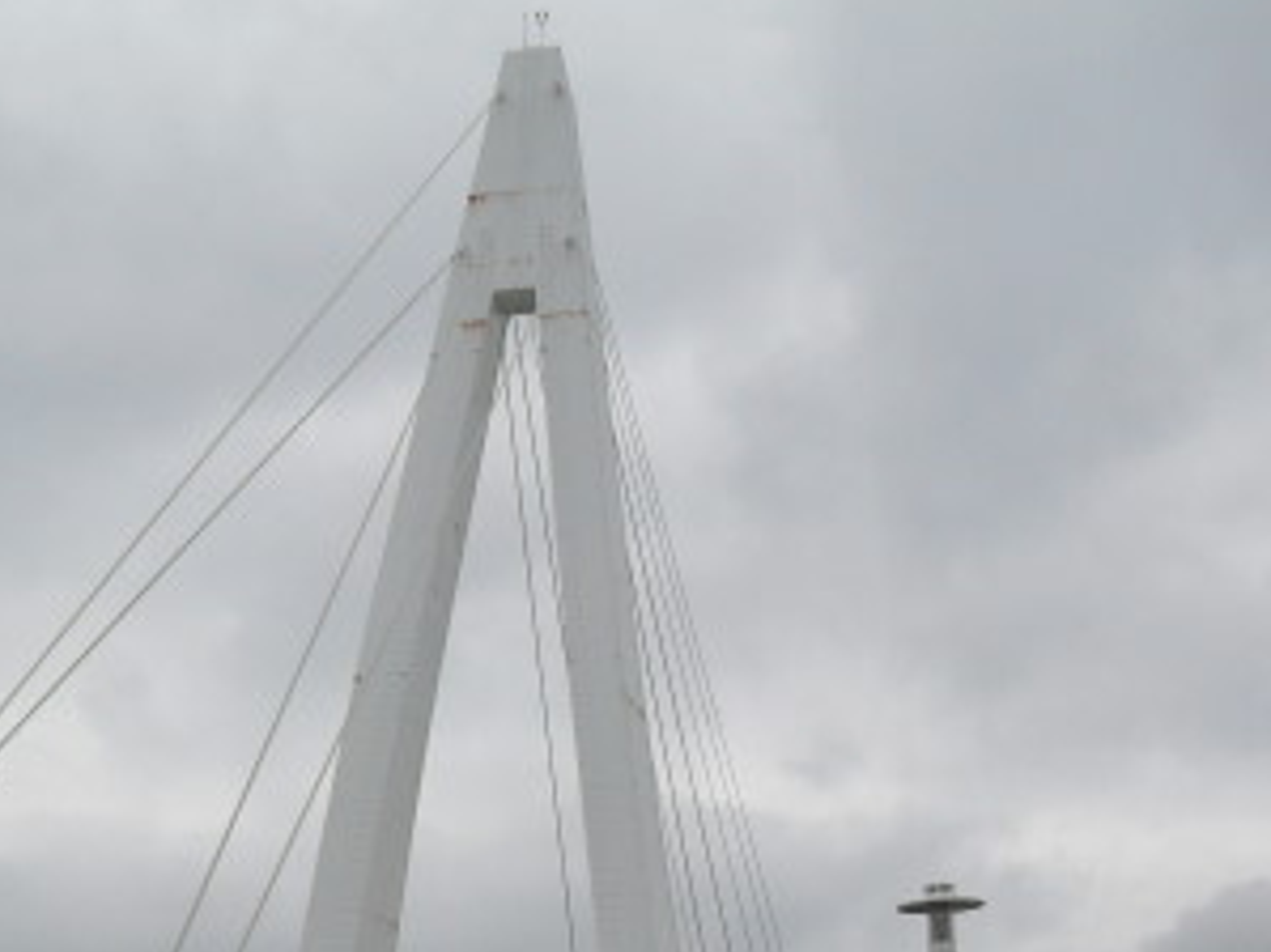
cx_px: 727
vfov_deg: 19.1
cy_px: 931
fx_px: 2753
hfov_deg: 26.0
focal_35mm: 75
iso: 100
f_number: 8.9
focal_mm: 6.2
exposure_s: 1/90
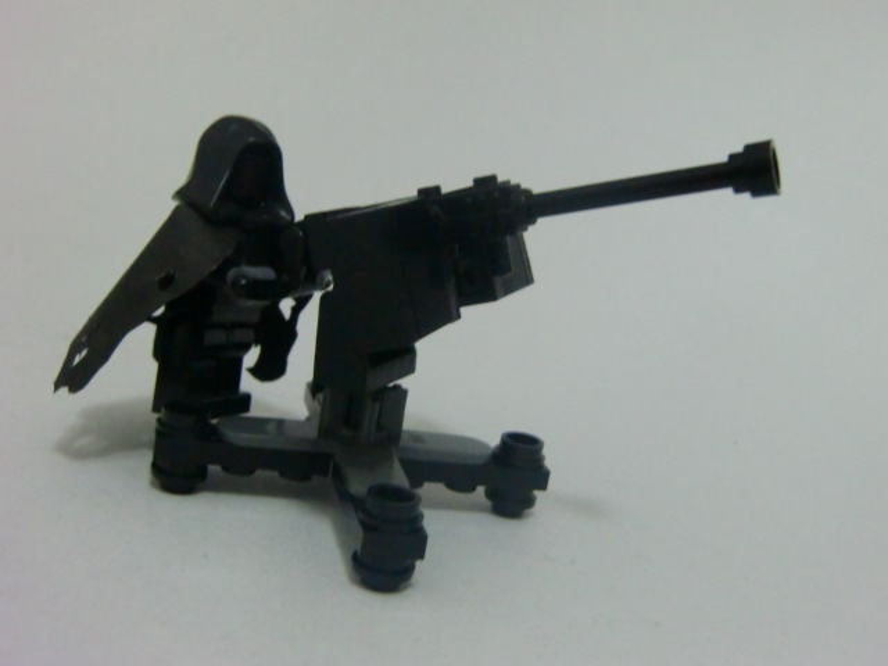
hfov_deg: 46.8
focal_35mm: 40
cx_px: 444
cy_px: 333
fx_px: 1026
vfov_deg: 36.0
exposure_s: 1/13
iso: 800
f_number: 3.8
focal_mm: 7.1
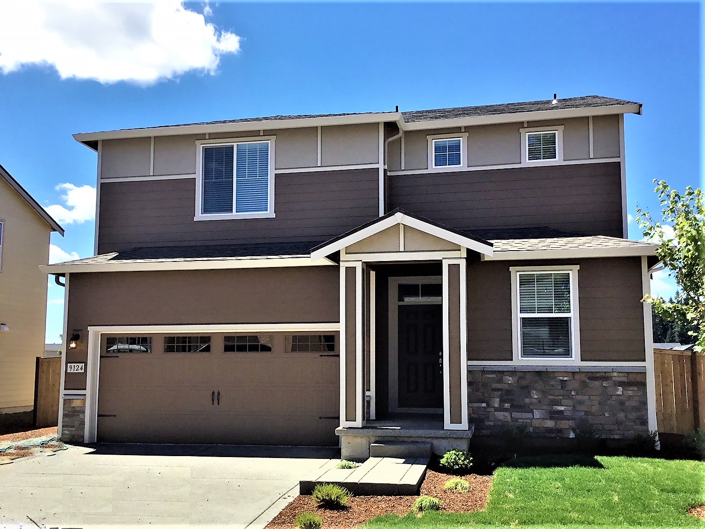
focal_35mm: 31
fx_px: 631
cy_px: 264
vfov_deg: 45.4
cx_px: 352
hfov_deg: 58.4
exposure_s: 1/916
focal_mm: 3.3
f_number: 2.4
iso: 25
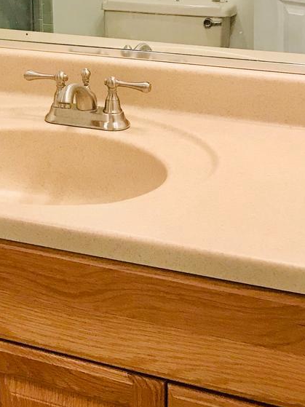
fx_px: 905
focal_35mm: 77
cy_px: 4
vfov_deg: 24.3
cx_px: 56
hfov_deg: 18.9
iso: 25
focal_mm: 3.99
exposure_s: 1/30
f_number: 1.8
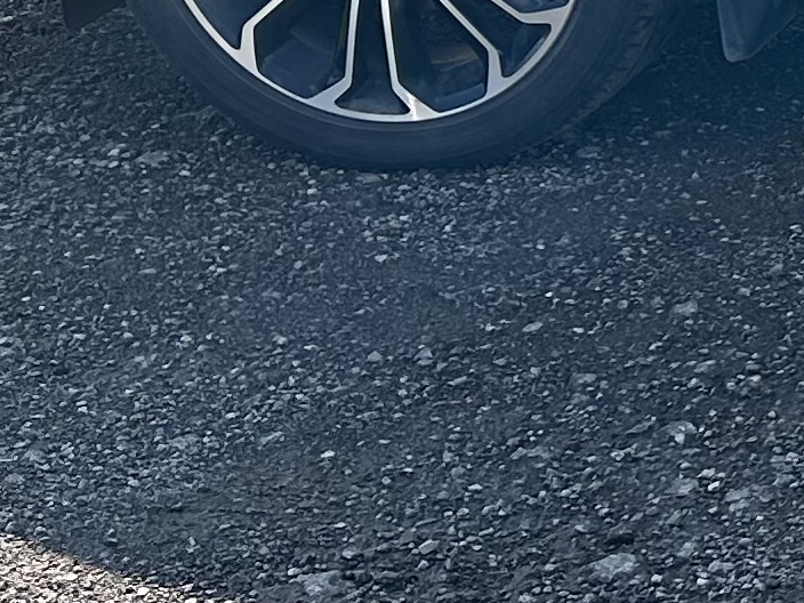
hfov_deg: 11.3
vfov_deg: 9.8
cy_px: -198
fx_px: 3461
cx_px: 1843
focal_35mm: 149
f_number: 1.5
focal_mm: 5.7
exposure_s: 1/1159
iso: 50
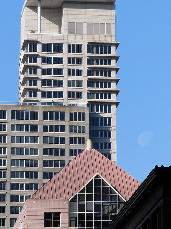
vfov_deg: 7.0
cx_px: 62
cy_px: 134
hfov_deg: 5.2
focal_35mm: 284
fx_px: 1872
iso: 100
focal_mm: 35.1
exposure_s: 1/1300
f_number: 4
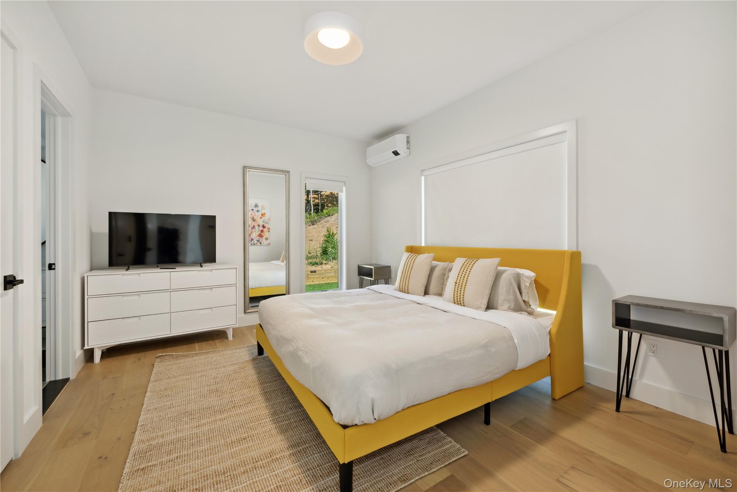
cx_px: 368
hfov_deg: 104.3
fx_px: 287
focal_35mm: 14
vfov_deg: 81.2
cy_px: 246
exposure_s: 1/30
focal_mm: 14
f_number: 8
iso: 200
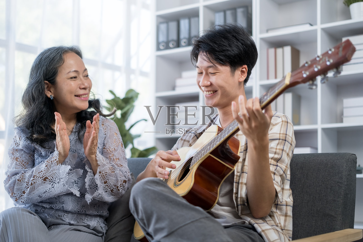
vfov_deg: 27.0
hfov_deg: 39.6
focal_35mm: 50
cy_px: 121
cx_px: 182
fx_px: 504
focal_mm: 33
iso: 160
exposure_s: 1/340
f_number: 1.4
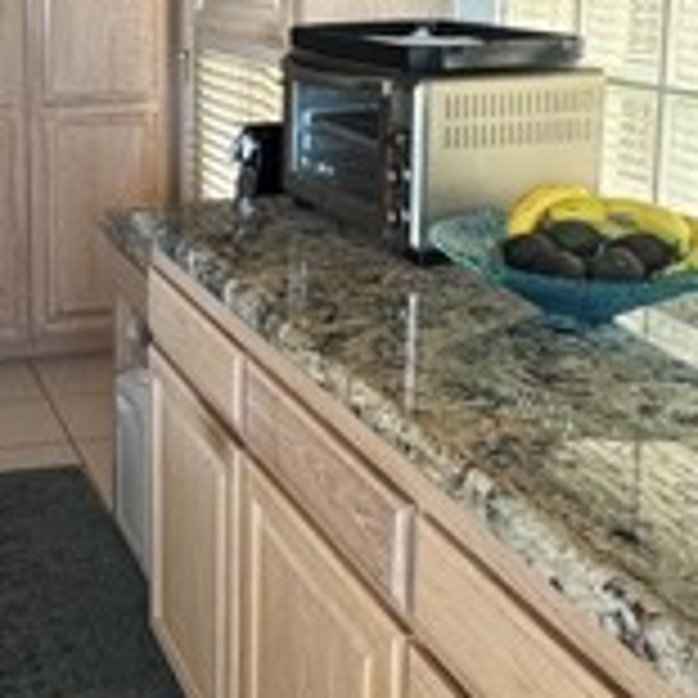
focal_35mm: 51
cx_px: 5
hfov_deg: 31.0
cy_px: 113
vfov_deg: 32.2
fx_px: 1163
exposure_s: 1/99
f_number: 2.2
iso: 200
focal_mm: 2.22
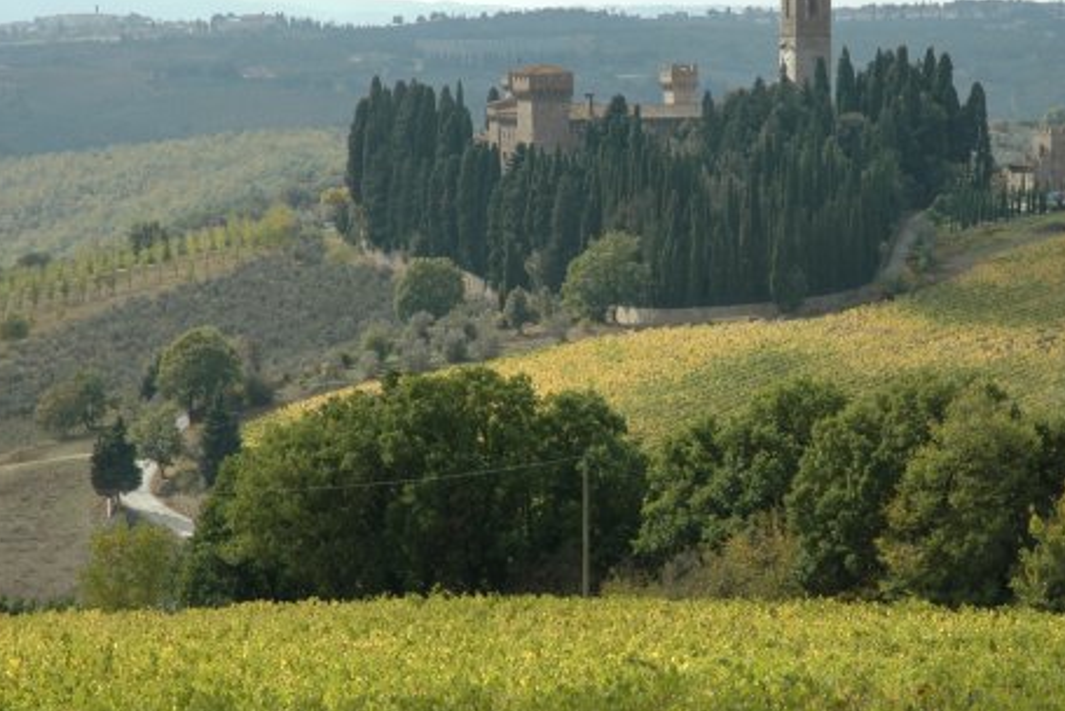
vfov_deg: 8.3
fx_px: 4914
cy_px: 358
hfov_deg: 12.4
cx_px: 730
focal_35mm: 166
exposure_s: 1/320
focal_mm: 70
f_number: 9
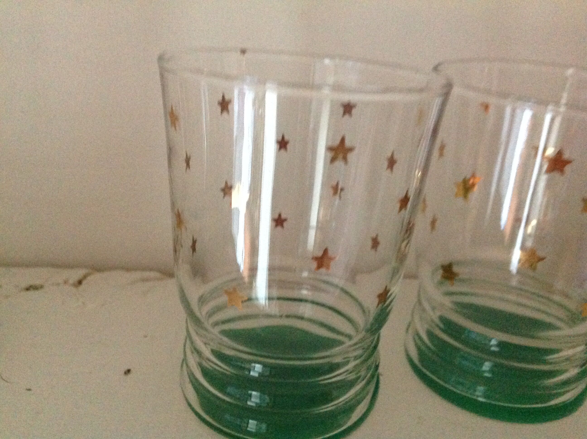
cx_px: 294
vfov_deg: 40.6
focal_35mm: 35
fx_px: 593
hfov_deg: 52.7
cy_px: 220
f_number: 2.4
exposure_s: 1/15
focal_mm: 4.28
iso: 800
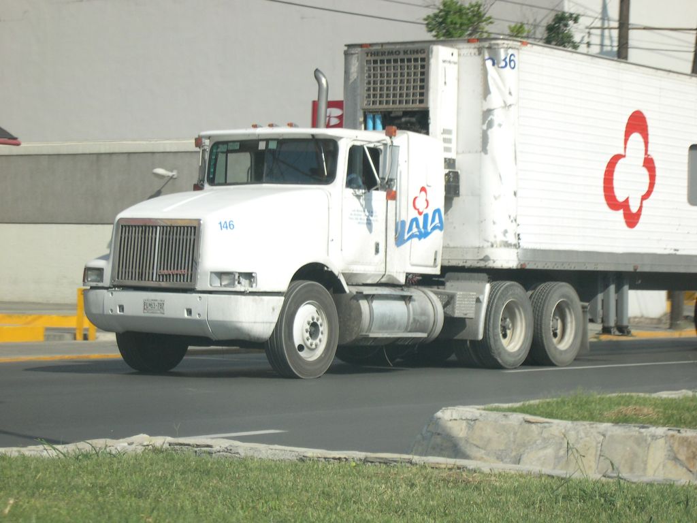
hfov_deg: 17.3
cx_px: 348
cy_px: 262
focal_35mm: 114
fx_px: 2295
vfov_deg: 13.0
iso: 100
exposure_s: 1/500
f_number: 4.9
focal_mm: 24
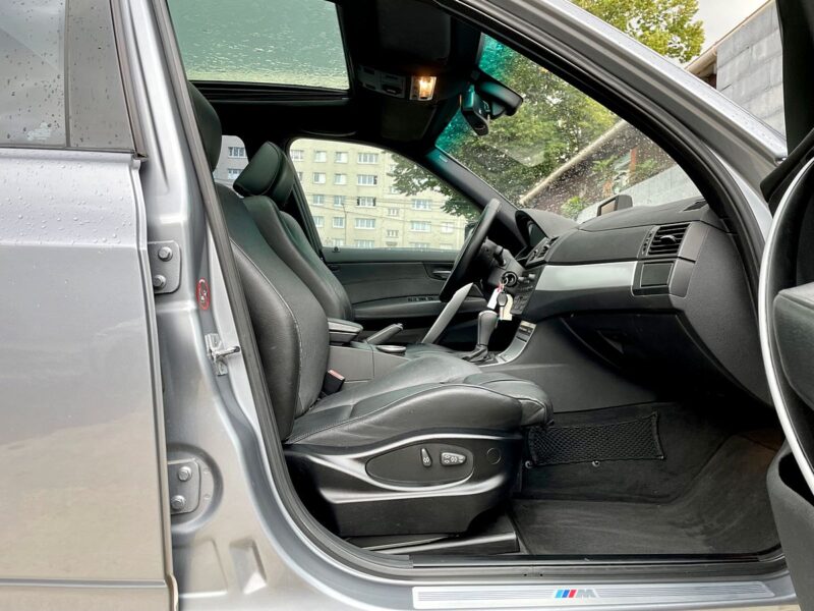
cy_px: 306
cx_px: 407
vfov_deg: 53.1
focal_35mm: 26
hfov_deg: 67.3
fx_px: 611
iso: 50
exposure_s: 1/121
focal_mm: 4.2
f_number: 1.6
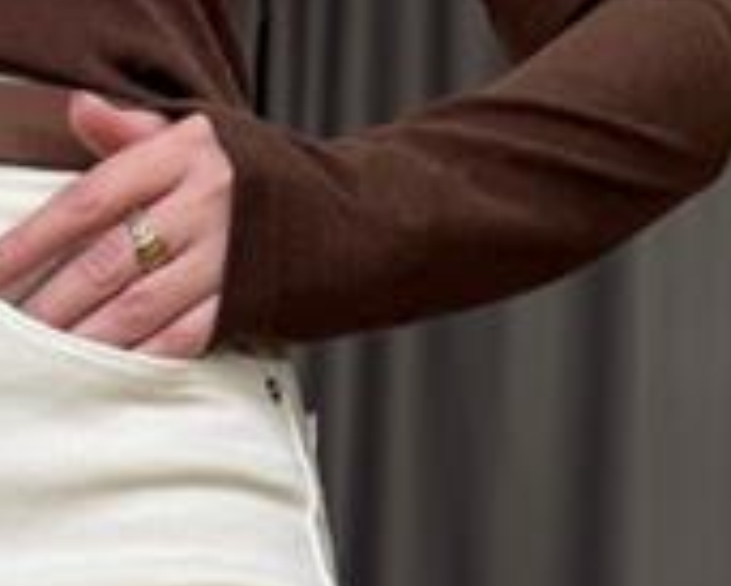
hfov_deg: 16.5
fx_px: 2468
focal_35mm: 114
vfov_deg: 10.5
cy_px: 1630
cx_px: 17
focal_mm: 6.76
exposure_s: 1/121
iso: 64
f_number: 1.78
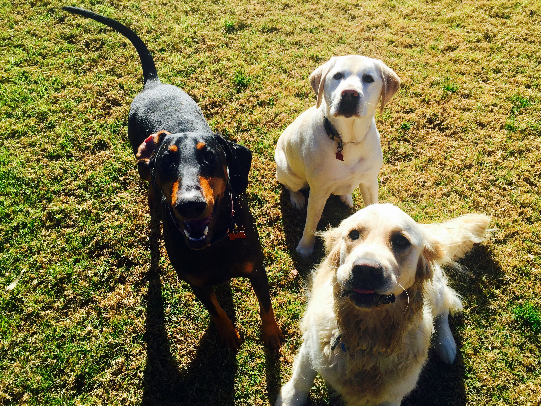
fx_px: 453
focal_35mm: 29
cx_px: 270
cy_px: 203
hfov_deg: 61.7
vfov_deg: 48.2
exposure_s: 1/1068
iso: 32
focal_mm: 4.15
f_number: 2.2
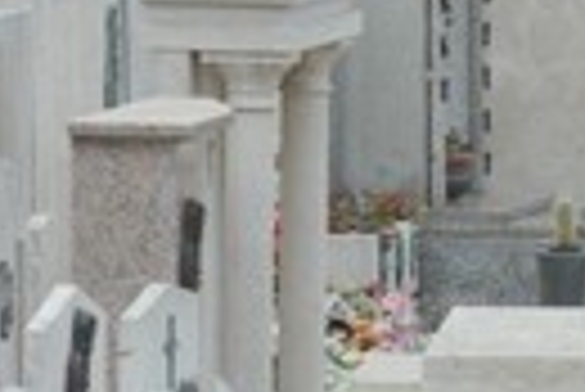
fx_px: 15991
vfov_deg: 1.4
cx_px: 1436
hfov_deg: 2.1
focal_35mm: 983
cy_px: 176
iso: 500
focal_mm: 200
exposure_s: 1/125
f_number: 18
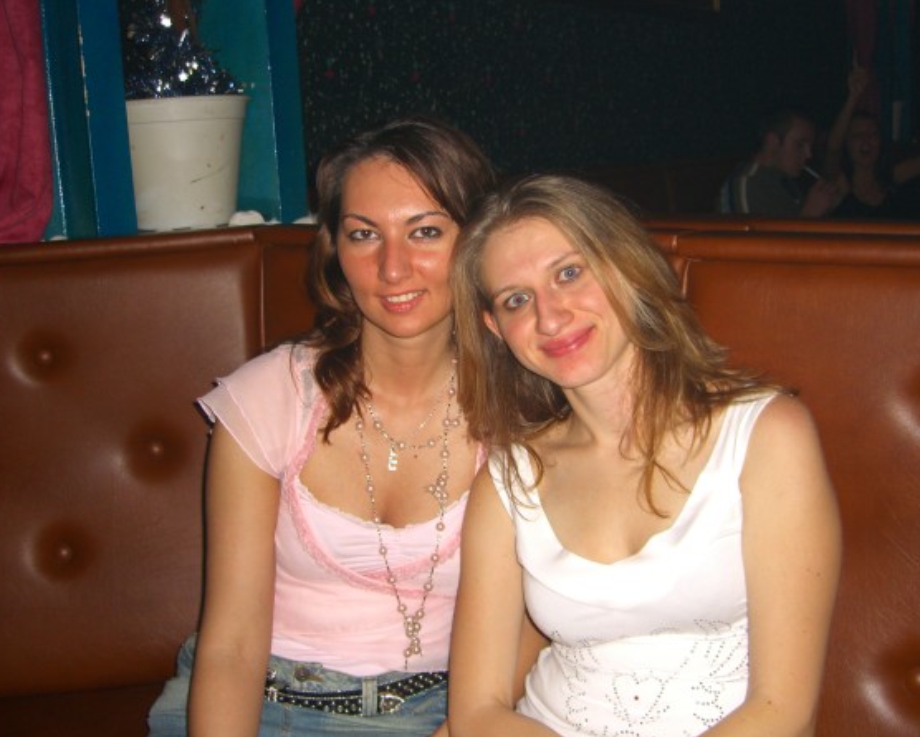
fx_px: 1089
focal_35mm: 40
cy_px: 369
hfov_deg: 45.8
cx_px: 475
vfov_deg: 37.3
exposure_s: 1/60
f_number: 2.8
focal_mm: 7.9
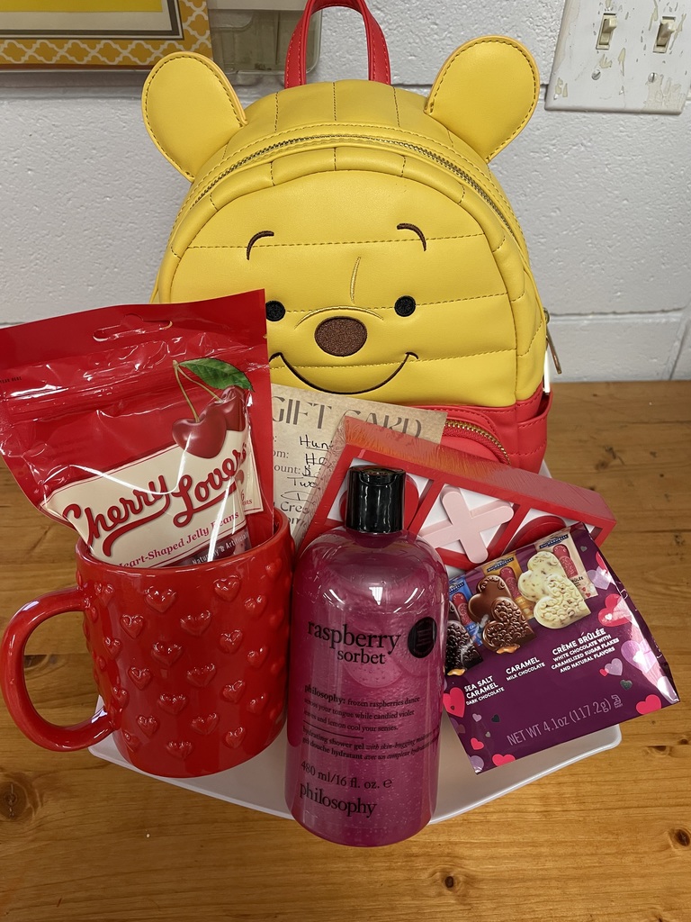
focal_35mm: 26
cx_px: 346
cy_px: 461
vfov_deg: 67.3
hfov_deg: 53.1
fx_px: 692
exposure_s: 1/60
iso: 100
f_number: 1.6
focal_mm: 4.2
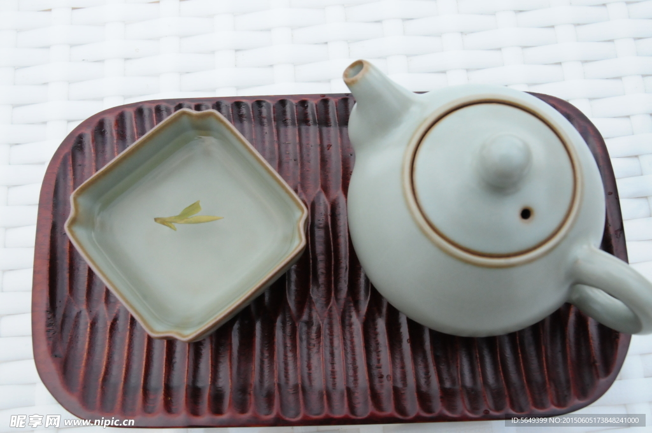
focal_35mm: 42
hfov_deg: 46.5
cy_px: 216
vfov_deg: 31.8
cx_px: 326
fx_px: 760
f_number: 11
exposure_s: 1/500
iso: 1000
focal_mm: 28
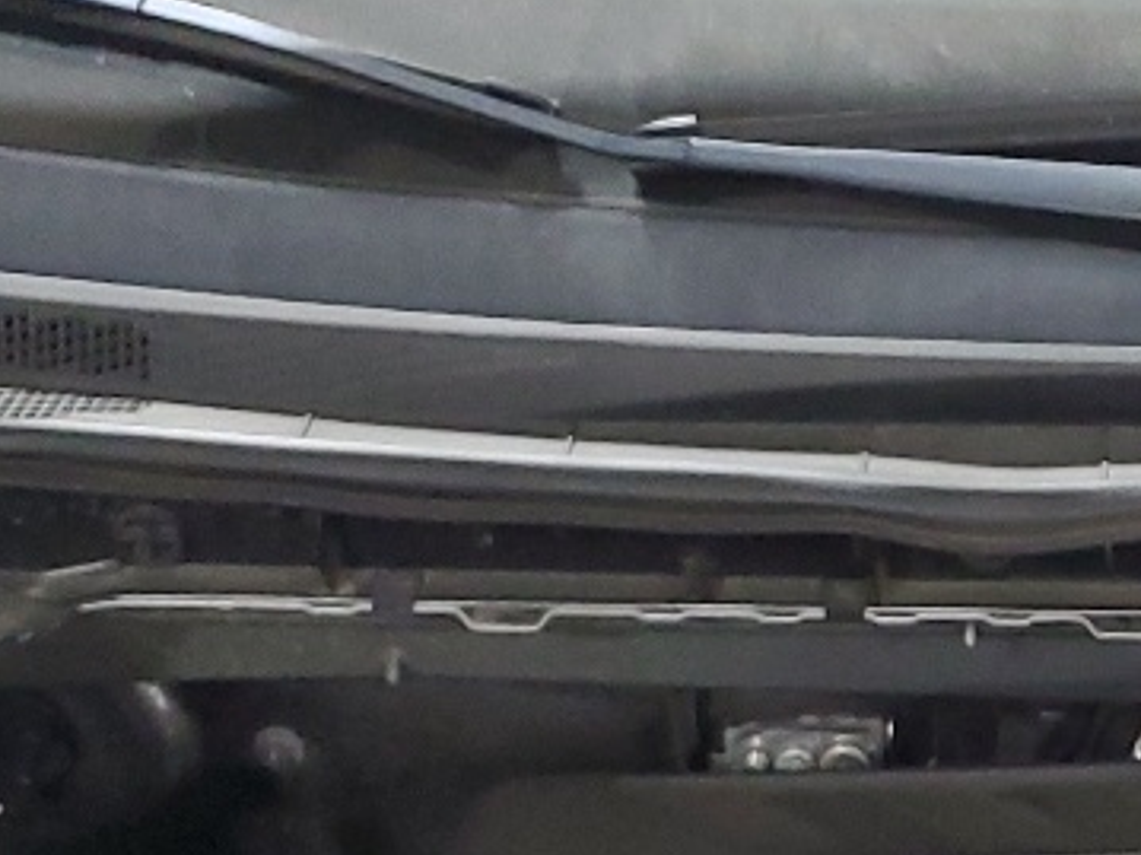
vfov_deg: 12.6
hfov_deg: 16.3
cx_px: 1348
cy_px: 833
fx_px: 3822
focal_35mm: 116
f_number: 1.5
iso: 285
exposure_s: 1/24
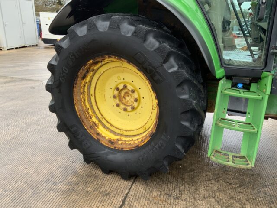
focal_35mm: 29
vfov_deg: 48.2
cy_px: 104
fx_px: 232
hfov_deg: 61.7
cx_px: 138
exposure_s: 1/122
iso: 32
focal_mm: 3
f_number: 1.8
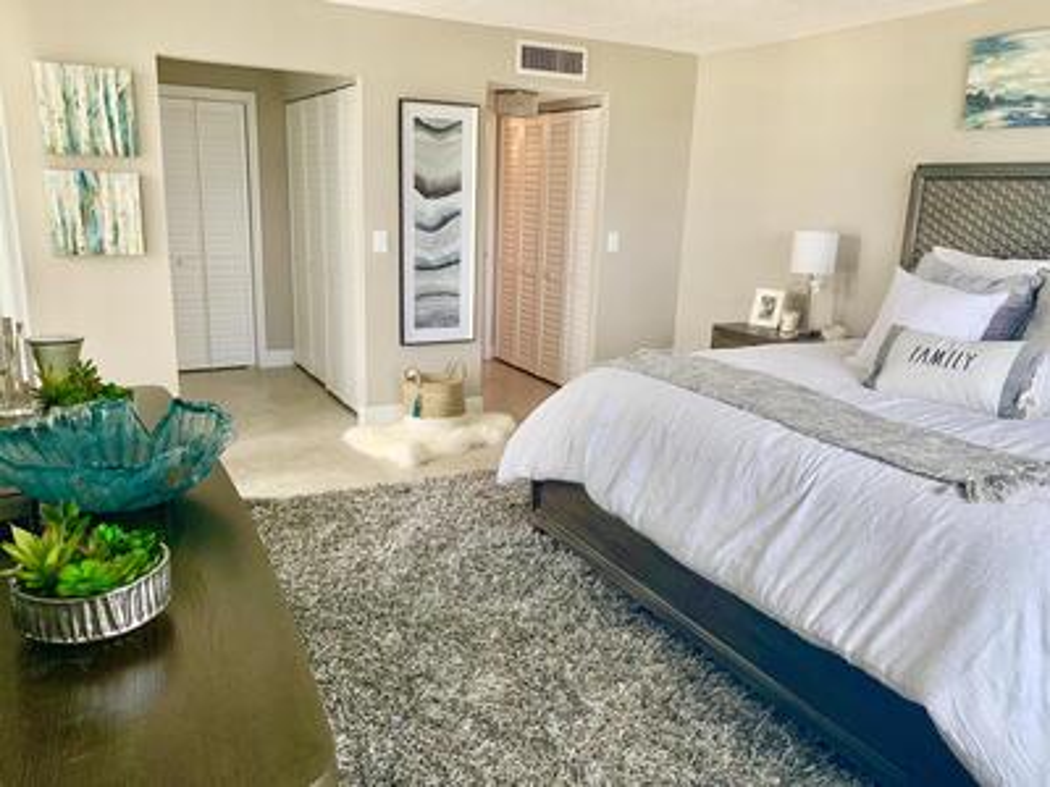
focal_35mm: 26
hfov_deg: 67.3
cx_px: 525
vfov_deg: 53.1
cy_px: 394
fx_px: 789
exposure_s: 1/84
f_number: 1.8
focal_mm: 4.25
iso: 100
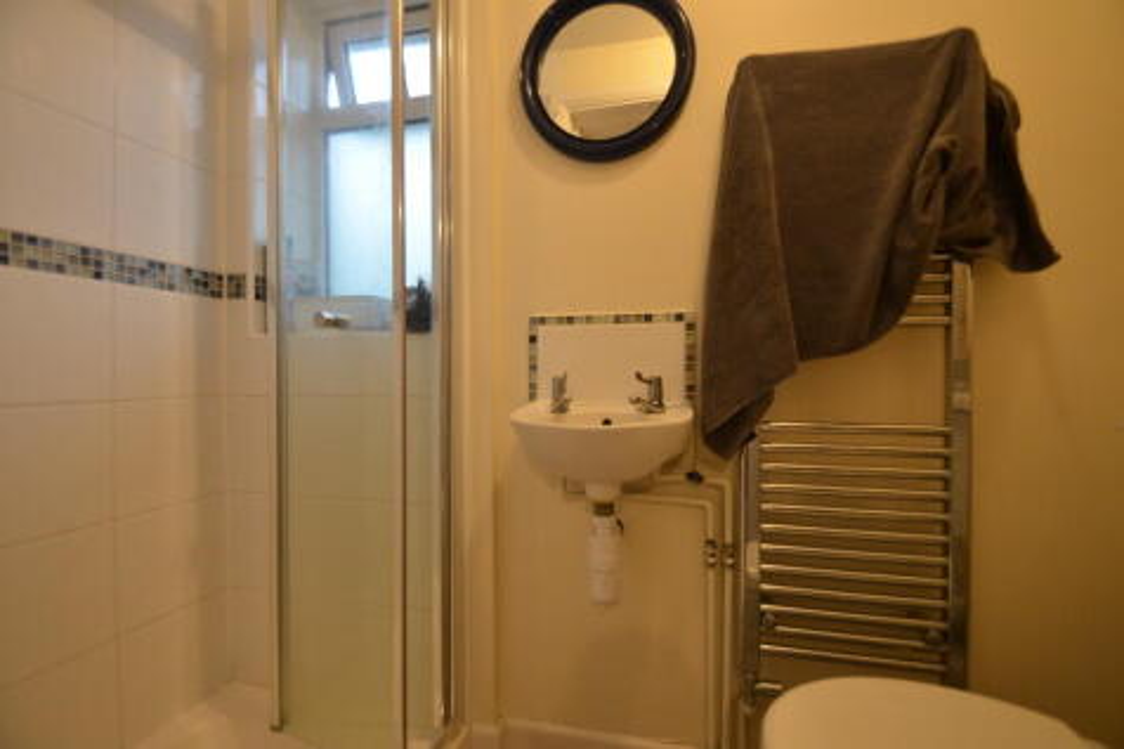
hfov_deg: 100.4
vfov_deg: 77.3
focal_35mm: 15
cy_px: 374
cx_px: 562
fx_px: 468
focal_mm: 10
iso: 800
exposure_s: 1/50
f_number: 3.5
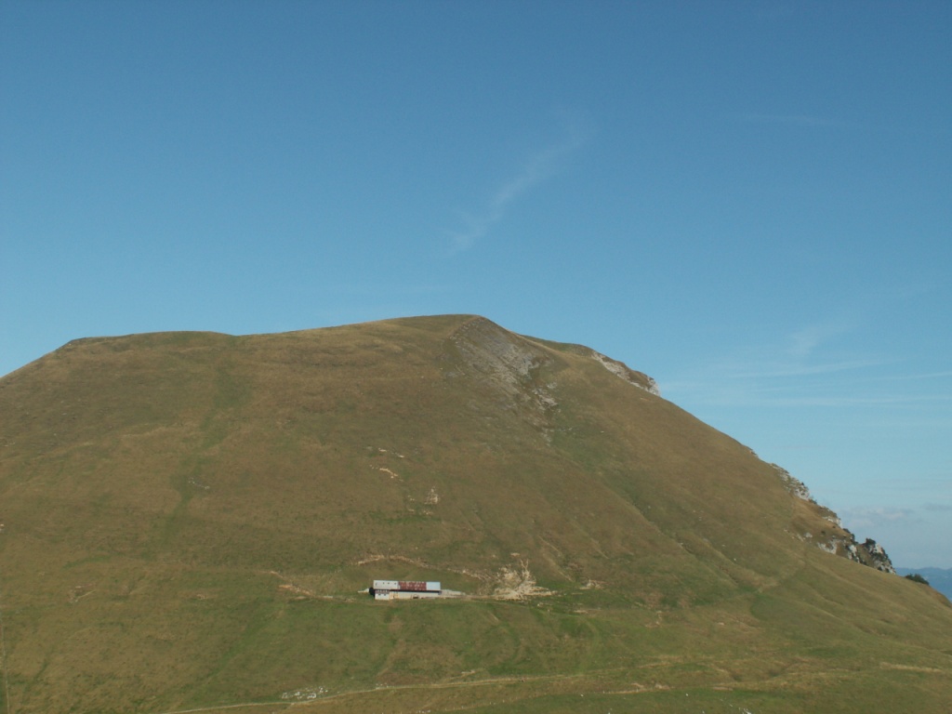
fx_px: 1375
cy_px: 357
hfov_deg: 38.2
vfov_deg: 29.1
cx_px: 476
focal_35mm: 50
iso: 50
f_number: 7.1
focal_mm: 8.27
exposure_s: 1/250
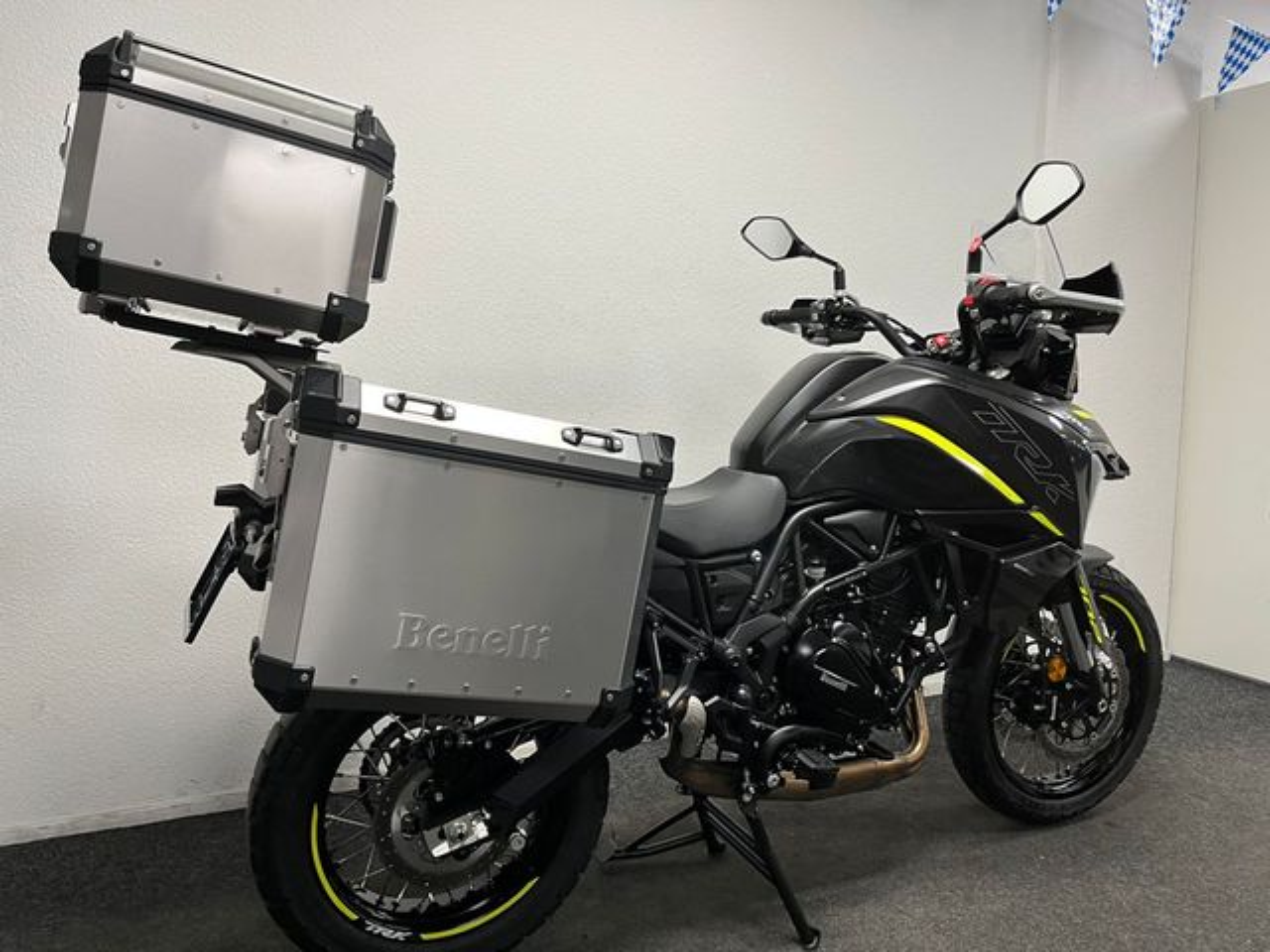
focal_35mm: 26
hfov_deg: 67.3
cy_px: 476
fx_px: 954
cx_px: 635
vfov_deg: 53.1
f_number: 1.6
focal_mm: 5.1
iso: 64
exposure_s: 1/50
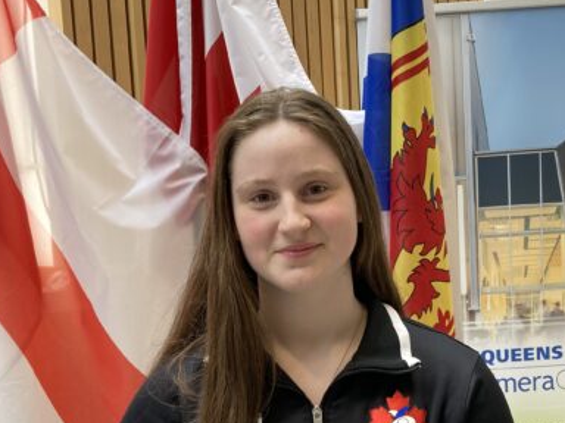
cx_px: 266
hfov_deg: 34.3
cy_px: 313
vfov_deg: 25.8
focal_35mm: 56
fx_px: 914
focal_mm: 3.99
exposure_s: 1/60
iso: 50
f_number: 1.8
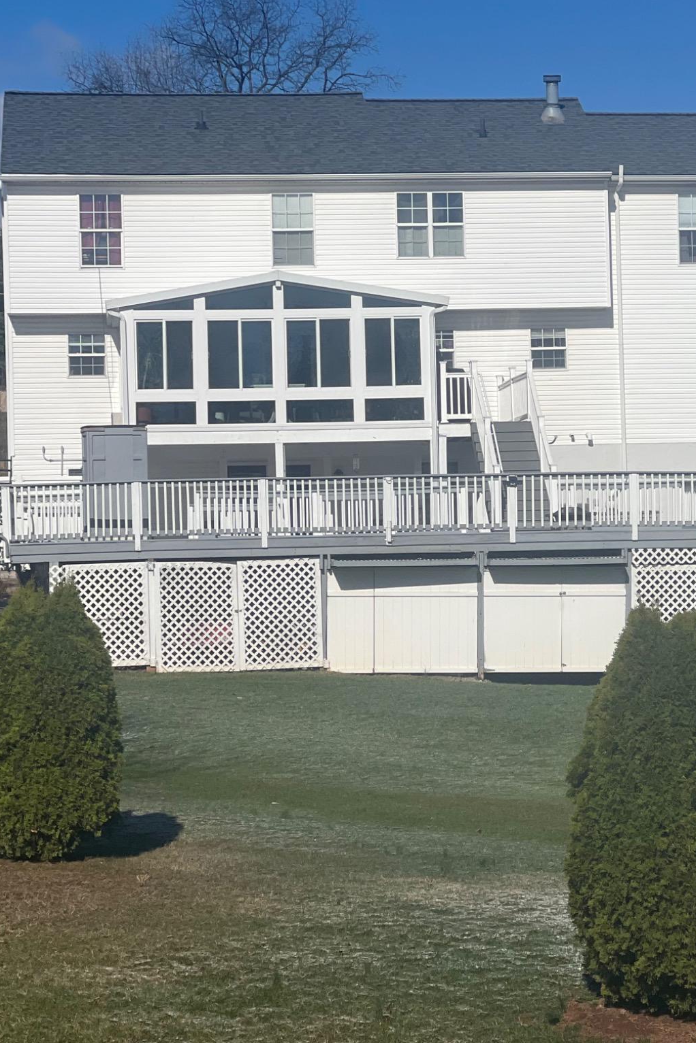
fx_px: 3103
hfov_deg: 12.8
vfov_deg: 19.1
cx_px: 520
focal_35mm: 107
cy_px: 521
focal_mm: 9
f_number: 2.8
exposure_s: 1/1908
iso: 32
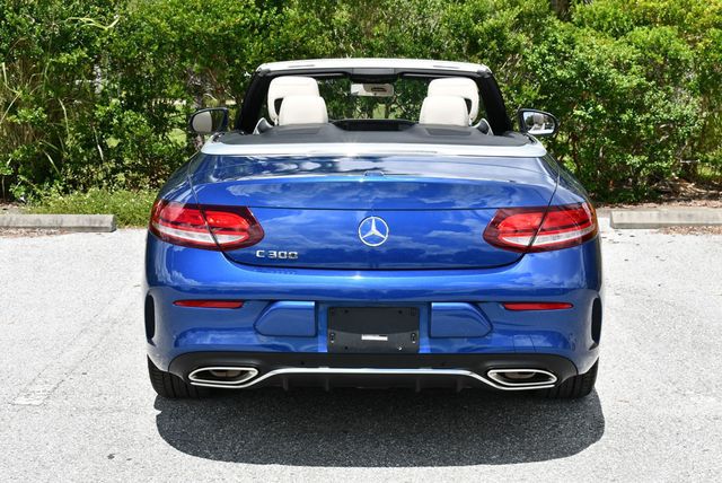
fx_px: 1245
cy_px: 242
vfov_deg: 22.0
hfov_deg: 32.4
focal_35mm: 62
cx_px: 361
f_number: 8
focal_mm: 31
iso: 100
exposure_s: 1/250
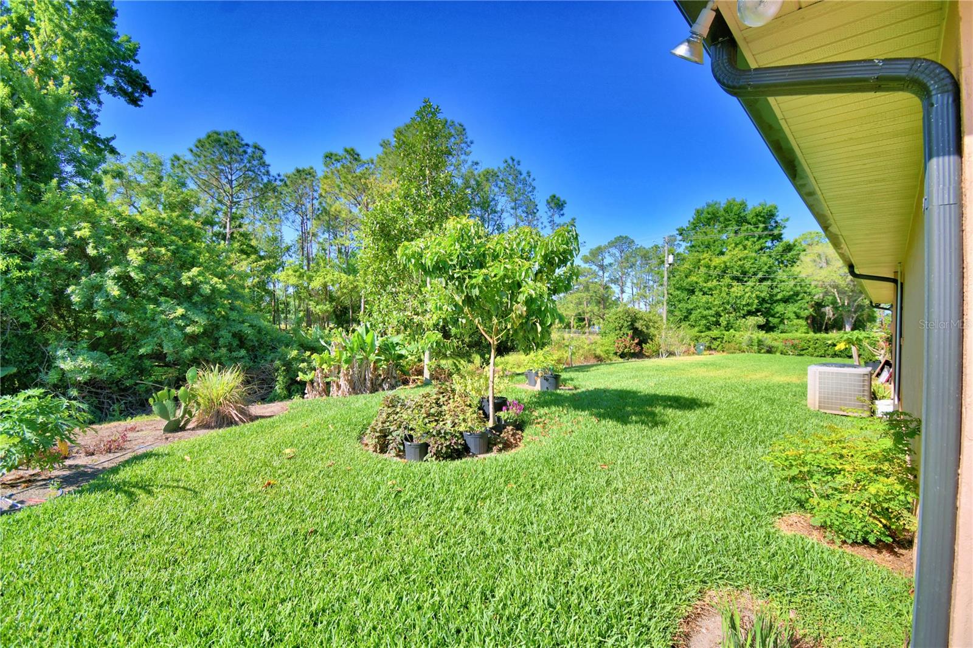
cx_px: 486
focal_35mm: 15
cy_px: 324
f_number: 4.5
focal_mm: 10
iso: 100
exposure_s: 1/800
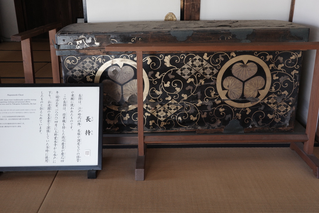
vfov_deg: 33.4
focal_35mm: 40
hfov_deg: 48.5
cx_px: 160
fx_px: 354
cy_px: 106
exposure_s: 1/30
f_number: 5.6
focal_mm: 26
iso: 800
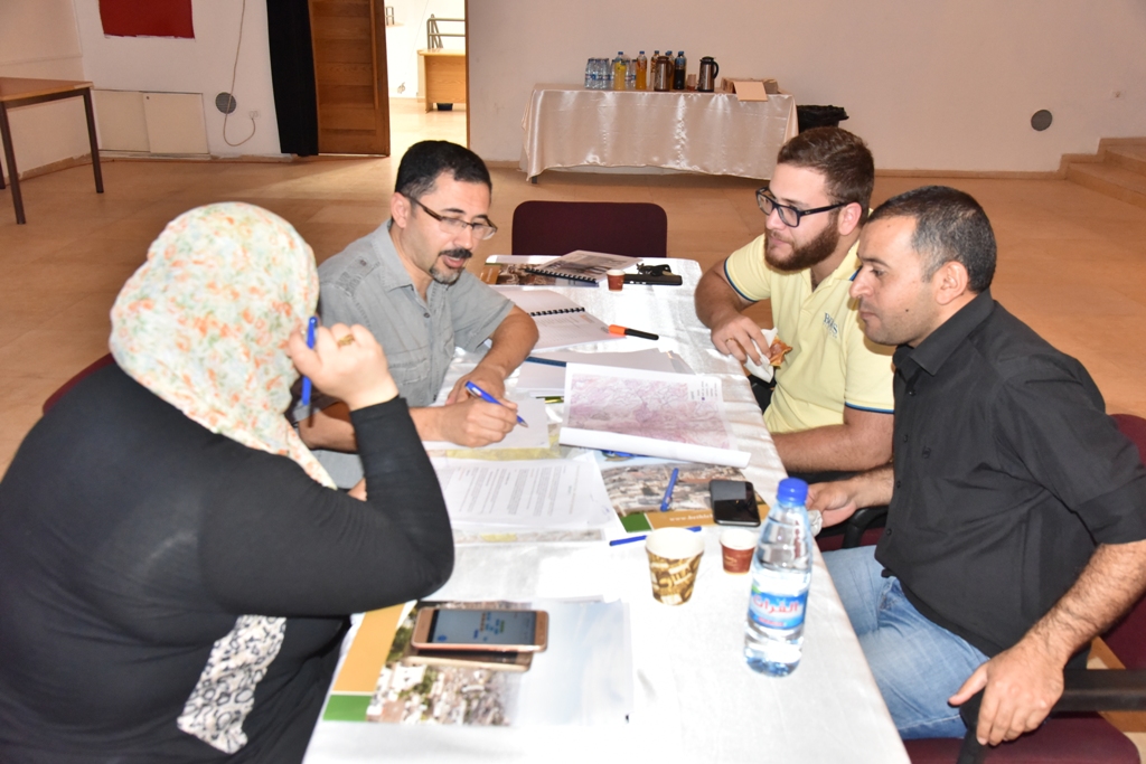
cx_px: 573
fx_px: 1019
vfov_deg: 41.1
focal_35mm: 32
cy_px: 382
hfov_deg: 58.7
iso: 3200
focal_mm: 32
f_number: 7.1
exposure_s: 1/80
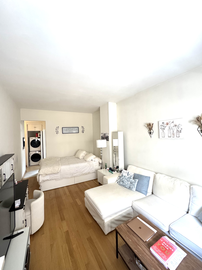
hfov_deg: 85.7
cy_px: 135
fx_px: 109
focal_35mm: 14
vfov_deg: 102.1
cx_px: 101
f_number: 2.2
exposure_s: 1/97
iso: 320
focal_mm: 2.22
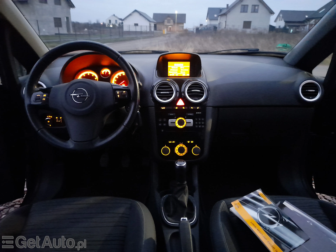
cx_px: 168
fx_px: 243
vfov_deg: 54.9
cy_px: 126
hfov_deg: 69.4
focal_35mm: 25
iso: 2000
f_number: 2
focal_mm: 4.6
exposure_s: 1/10
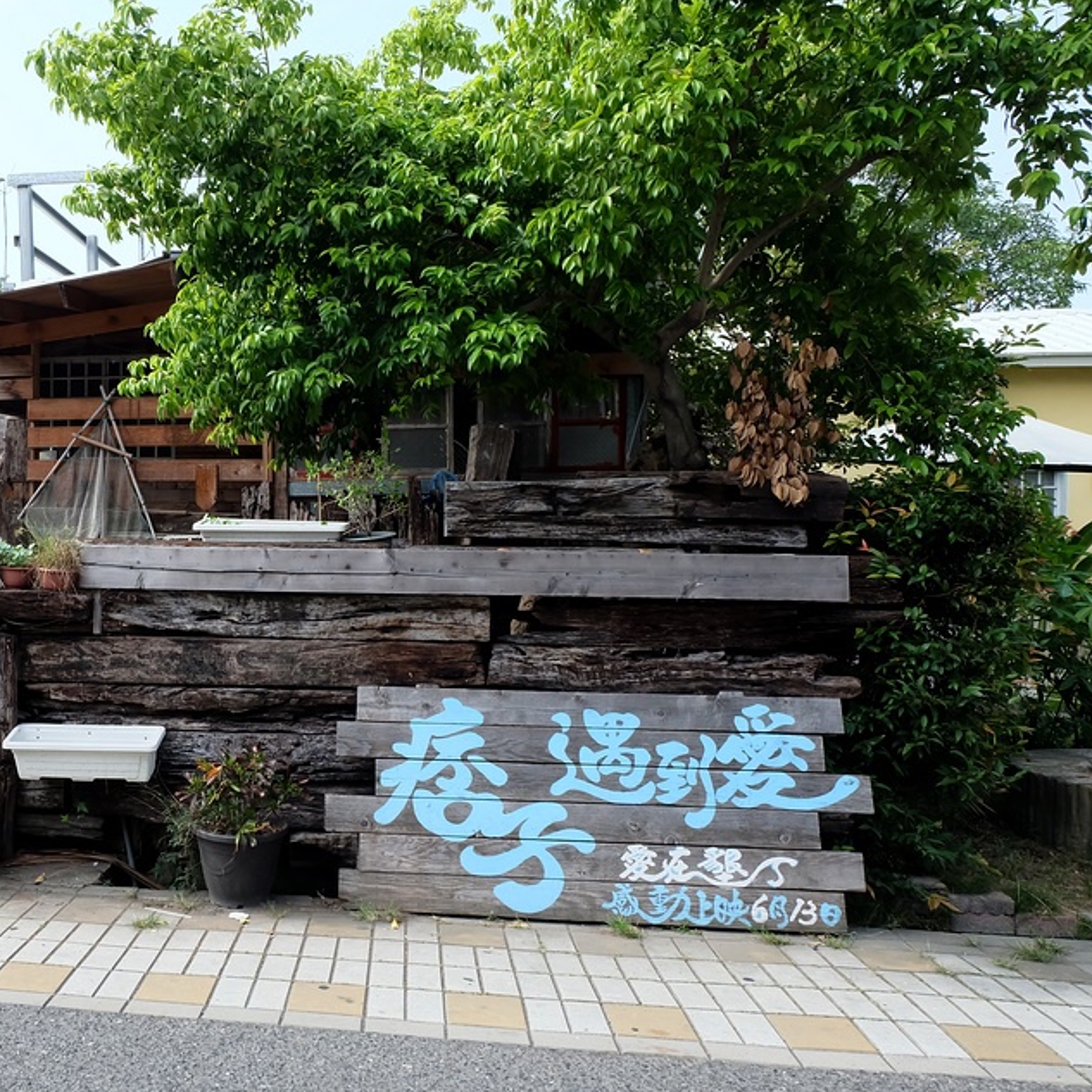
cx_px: 210
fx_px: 1178
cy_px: 539
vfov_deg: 49.7
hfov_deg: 46.9
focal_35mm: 33
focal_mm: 16
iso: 800
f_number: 6.4
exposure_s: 1/750
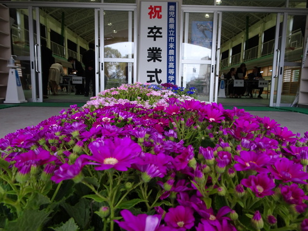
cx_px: 154
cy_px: 116
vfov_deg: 56.8
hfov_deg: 71.6
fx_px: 214
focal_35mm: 24
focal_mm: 4.1
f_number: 3.5
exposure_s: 1/30
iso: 80
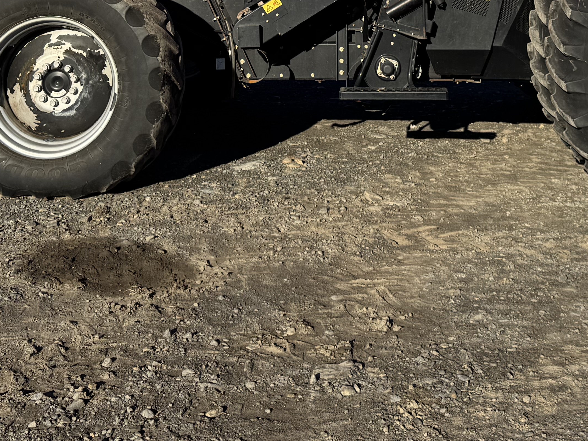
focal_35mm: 64
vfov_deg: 20.8
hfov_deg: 30.1
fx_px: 1087
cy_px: -139
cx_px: 381
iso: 80
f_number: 1.78
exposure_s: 1/4608
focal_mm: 6.76
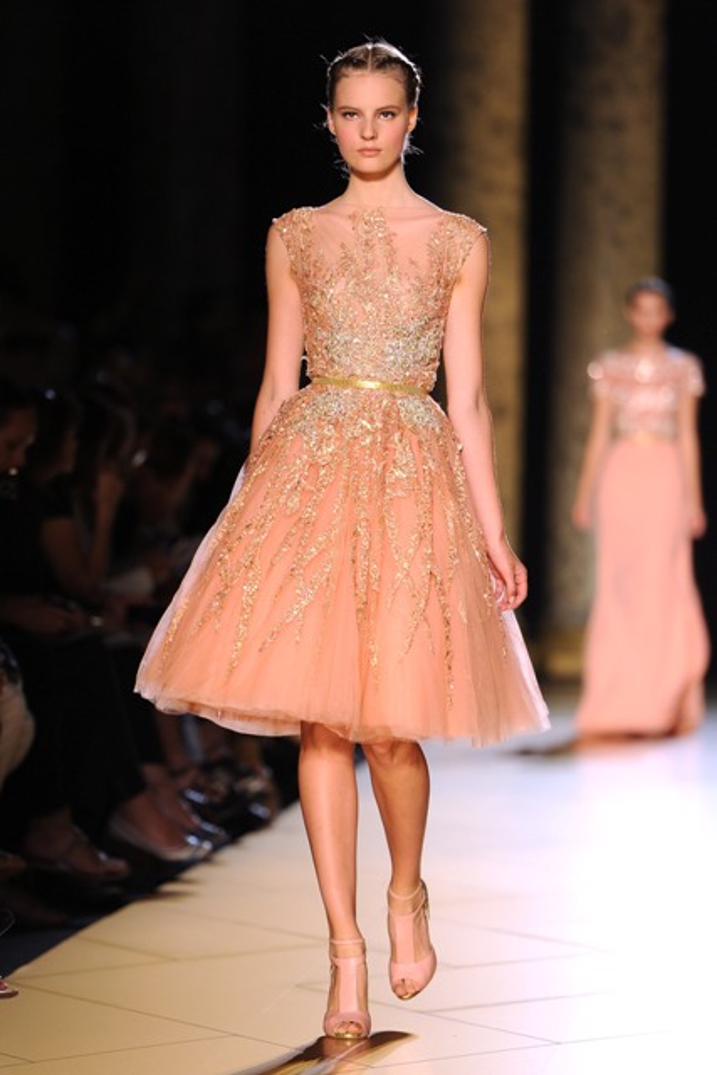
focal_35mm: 200
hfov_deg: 6.9
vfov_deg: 10.3
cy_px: 538
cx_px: 358
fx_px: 5971
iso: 1000
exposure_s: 1/500
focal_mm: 200
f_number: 3.2
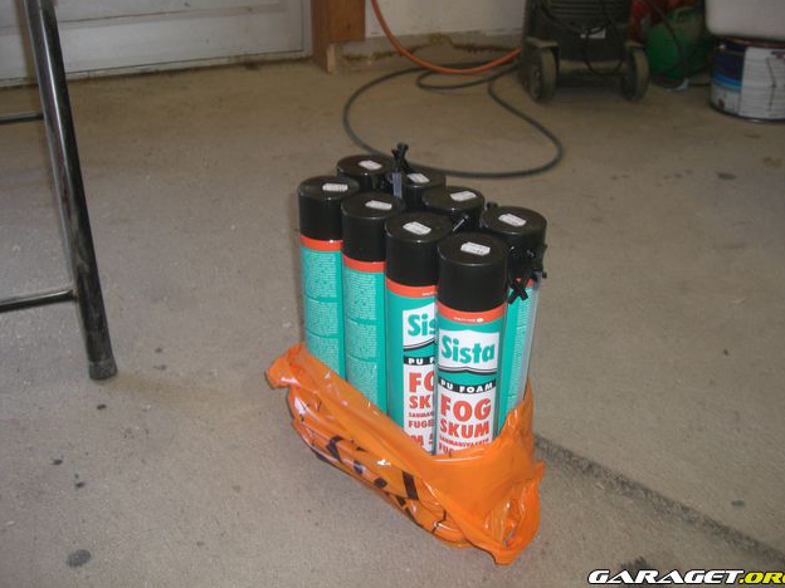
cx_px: 401
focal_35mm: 39
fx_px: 884
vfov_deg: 36.8
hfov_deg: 47.9
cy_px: 288
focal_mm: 6.2
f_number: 2.7
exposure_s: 1/60
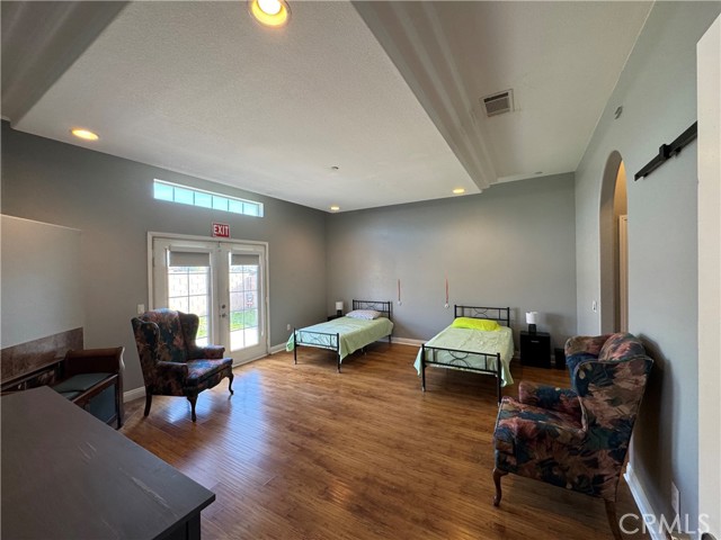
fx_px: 292
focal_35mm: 14
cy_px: 270
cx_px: 360
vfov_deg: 85.7
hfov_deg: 102.1
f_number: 2.2
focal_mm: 2.22
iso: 200
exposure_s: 1/120
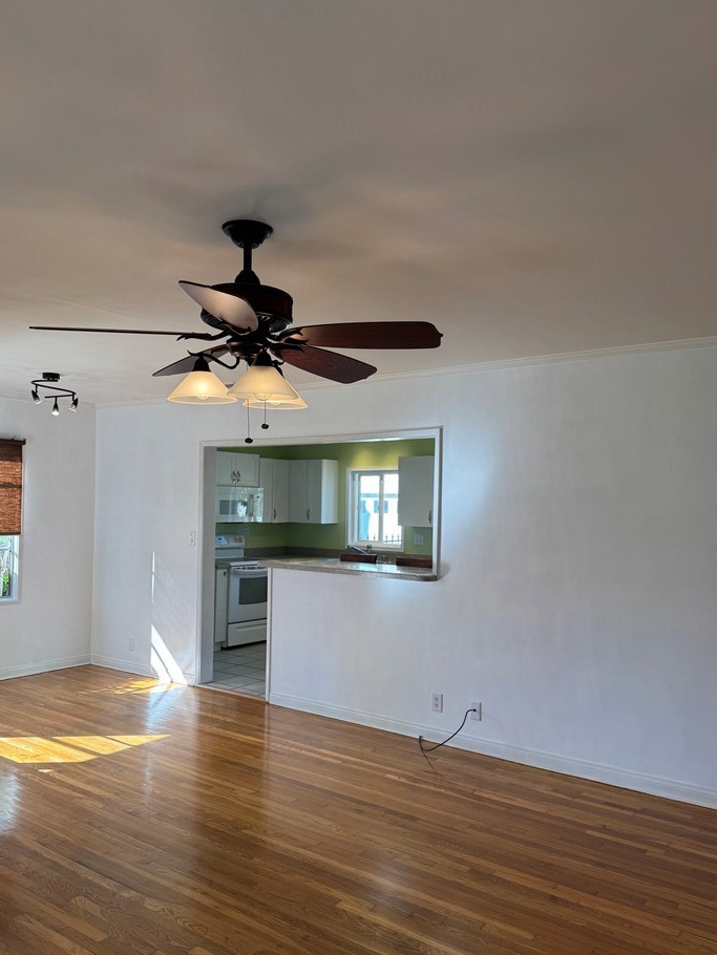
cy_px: 498
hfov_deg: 51.4
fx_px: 745
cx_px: 349
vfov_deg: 65.3
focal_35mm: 27
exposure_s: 1/151
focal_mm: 6.76
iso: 64
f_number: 1.78
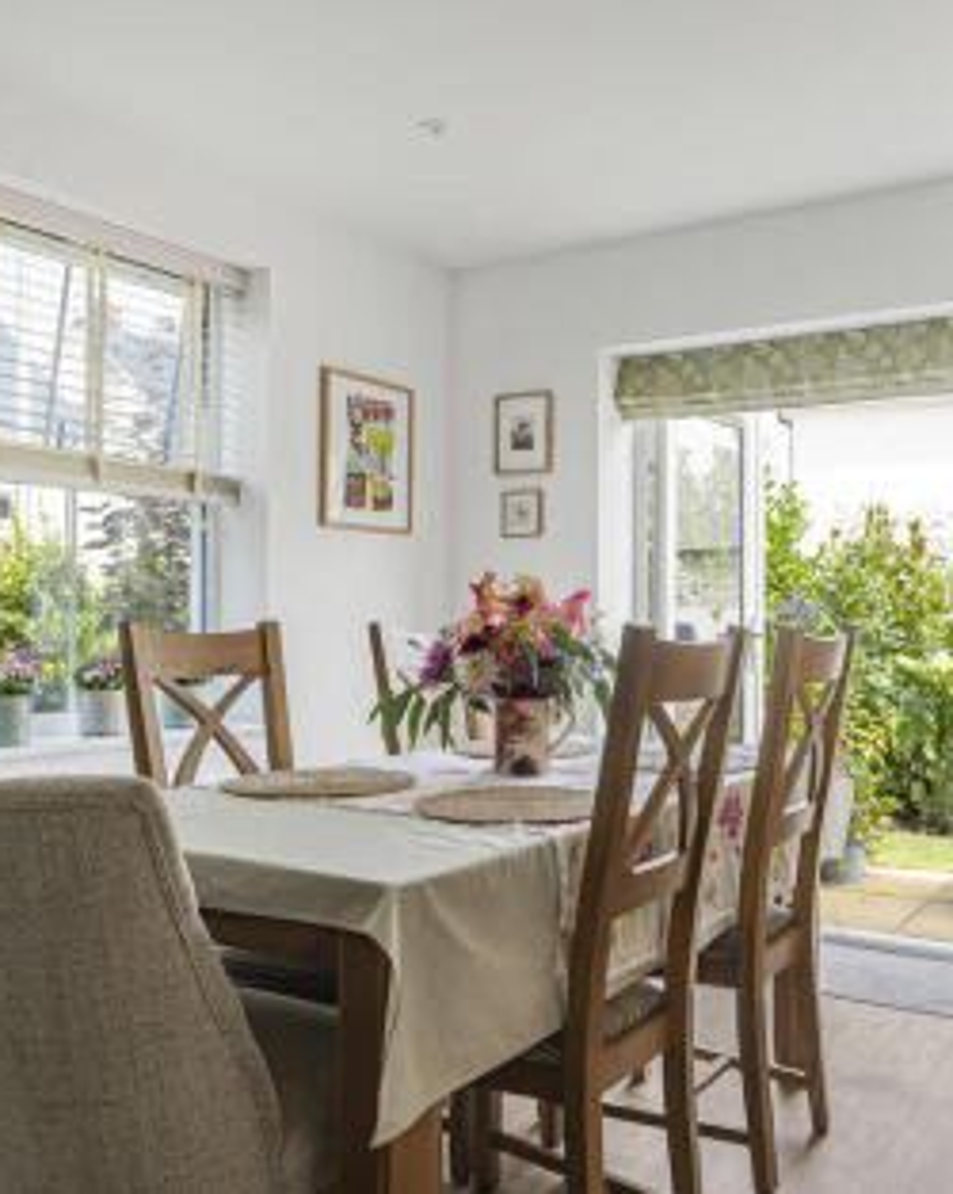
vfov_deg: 57.7
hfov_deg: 46.6
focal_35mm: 31
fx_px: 1084
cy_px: 597
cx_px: 644
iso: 200
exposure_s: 1/25
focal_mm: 21.5
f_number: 8
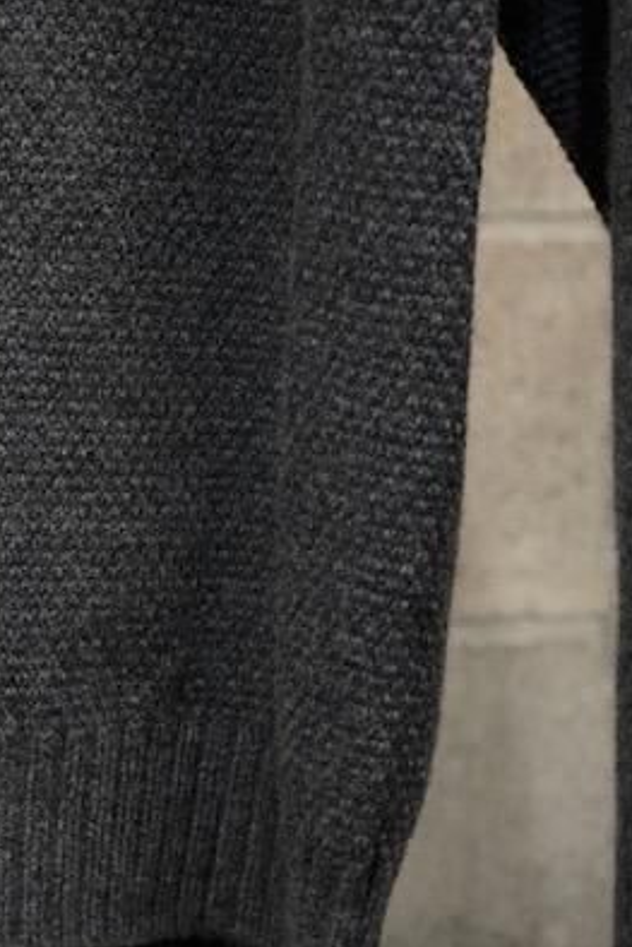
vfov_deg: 20.9
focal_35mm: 97
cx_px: 263
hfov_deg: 14.1
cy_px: 322
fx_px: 2552
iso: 1250
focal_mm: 30
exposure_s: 1/125
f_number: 2.8
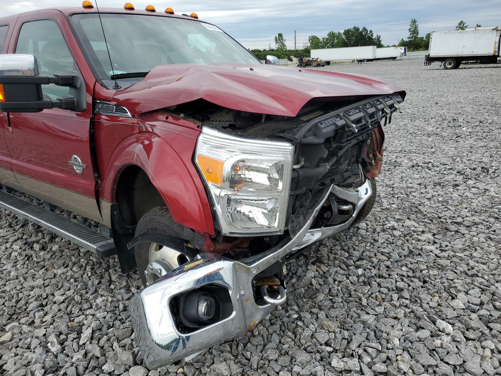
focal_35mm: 26
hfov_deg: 67.3
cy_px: 188
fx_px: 376
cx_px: 250
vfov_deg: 53.1
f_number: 1.5
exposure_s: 1/1250
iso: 50
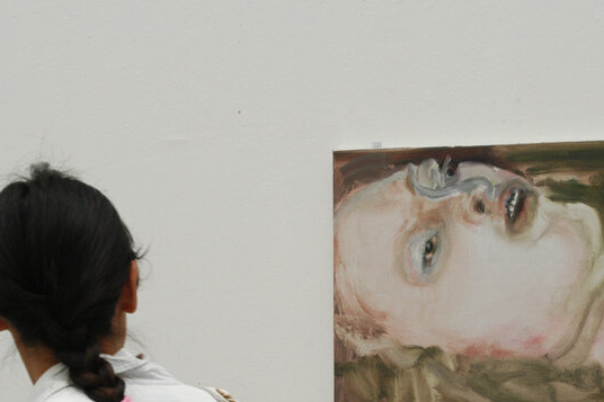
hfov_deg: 19.2
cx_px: 407
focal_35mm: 106
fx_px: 1778
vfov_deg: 12.8
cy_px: 352
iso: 400
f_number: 8
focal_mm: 35
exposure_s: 1/125
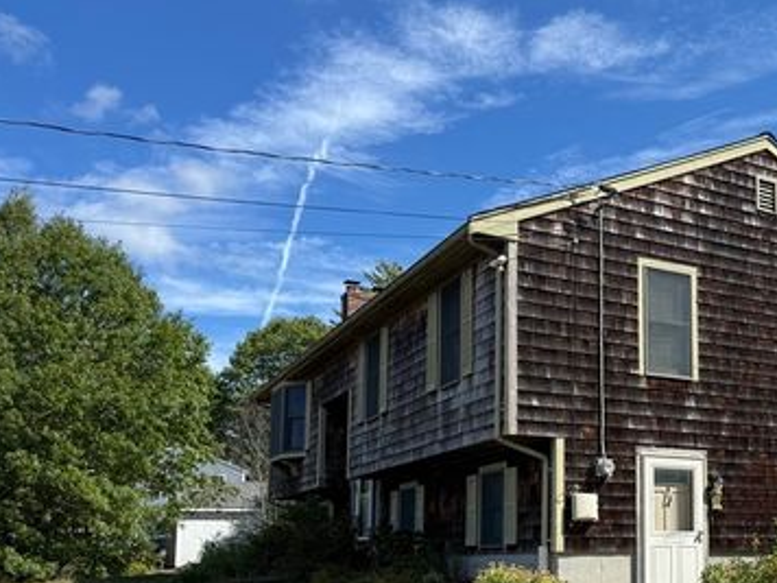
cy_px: 447
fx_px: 898
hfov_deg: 44.2
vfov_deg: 35.1
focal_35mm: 40
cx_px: 639
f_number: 1.78
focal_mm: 6.76
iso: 80
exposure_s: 1/2053
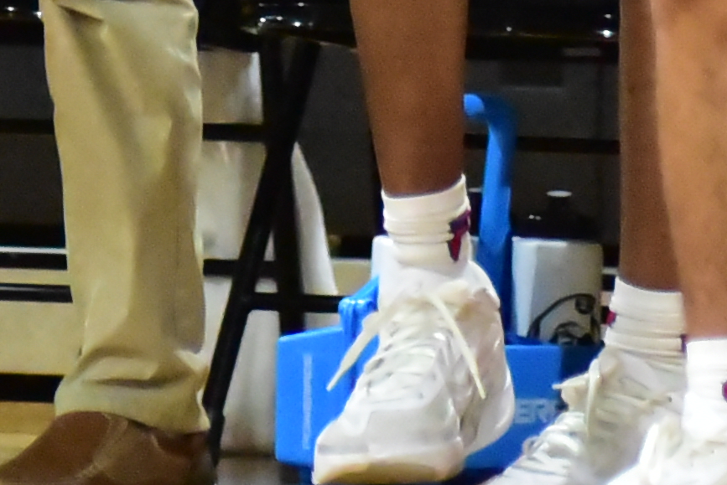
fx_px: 21719
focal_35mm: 1075
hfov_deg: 1.9
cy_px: -1013
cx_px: 8
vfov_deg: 1.3
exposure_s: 1/800
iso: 12800
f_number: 2.8
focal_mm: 155
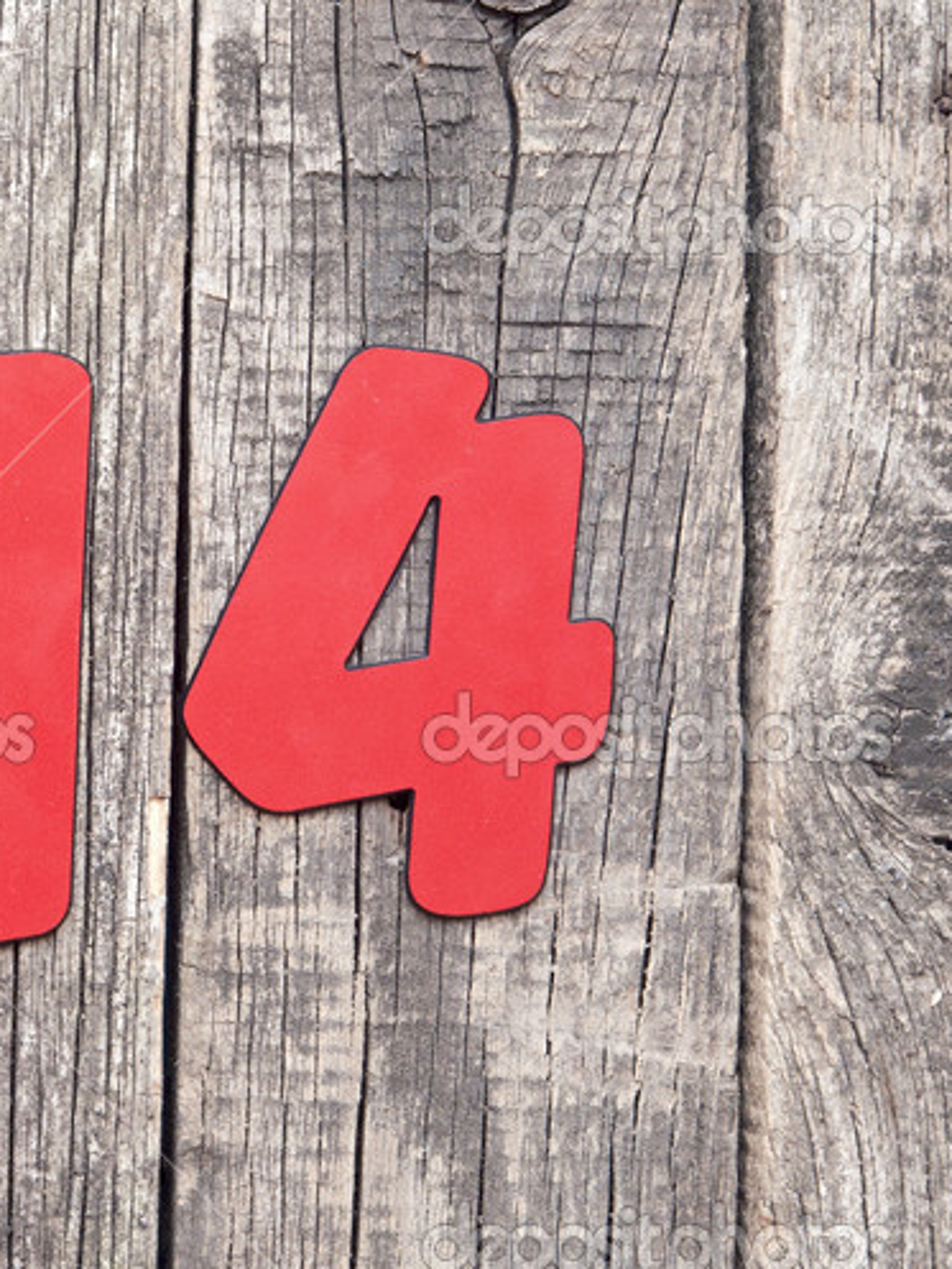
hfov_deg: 8.2
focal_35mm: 178
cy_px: 735
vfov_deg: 11.1
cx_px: -258
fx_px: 6524
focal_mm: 60
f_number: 9
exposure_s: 1/200
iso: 250
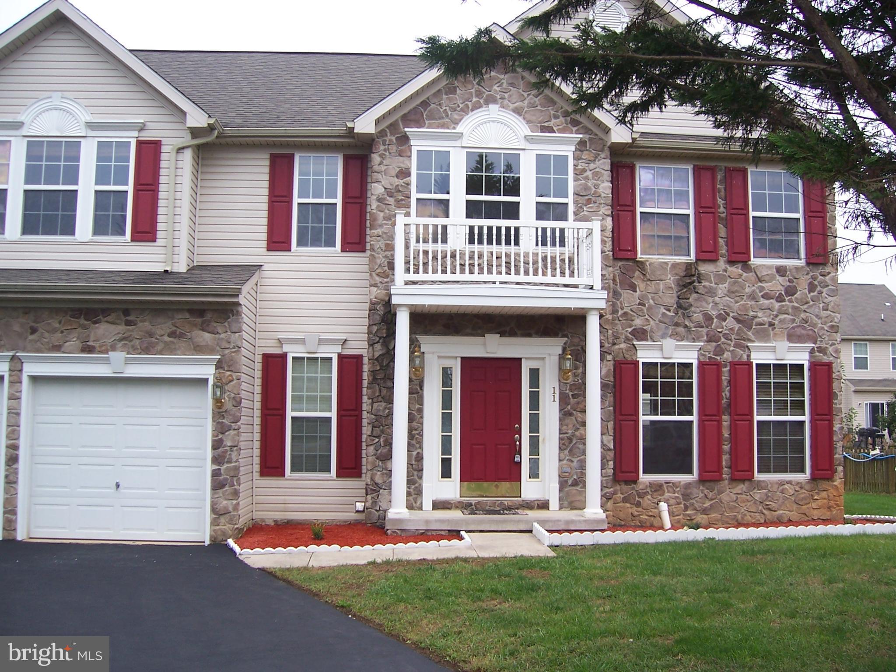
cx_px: 448
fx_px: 932
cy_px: 336
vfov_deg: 39.7
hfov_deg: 51.4
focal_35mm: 36
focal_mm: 6
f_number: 3
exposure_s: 1/350
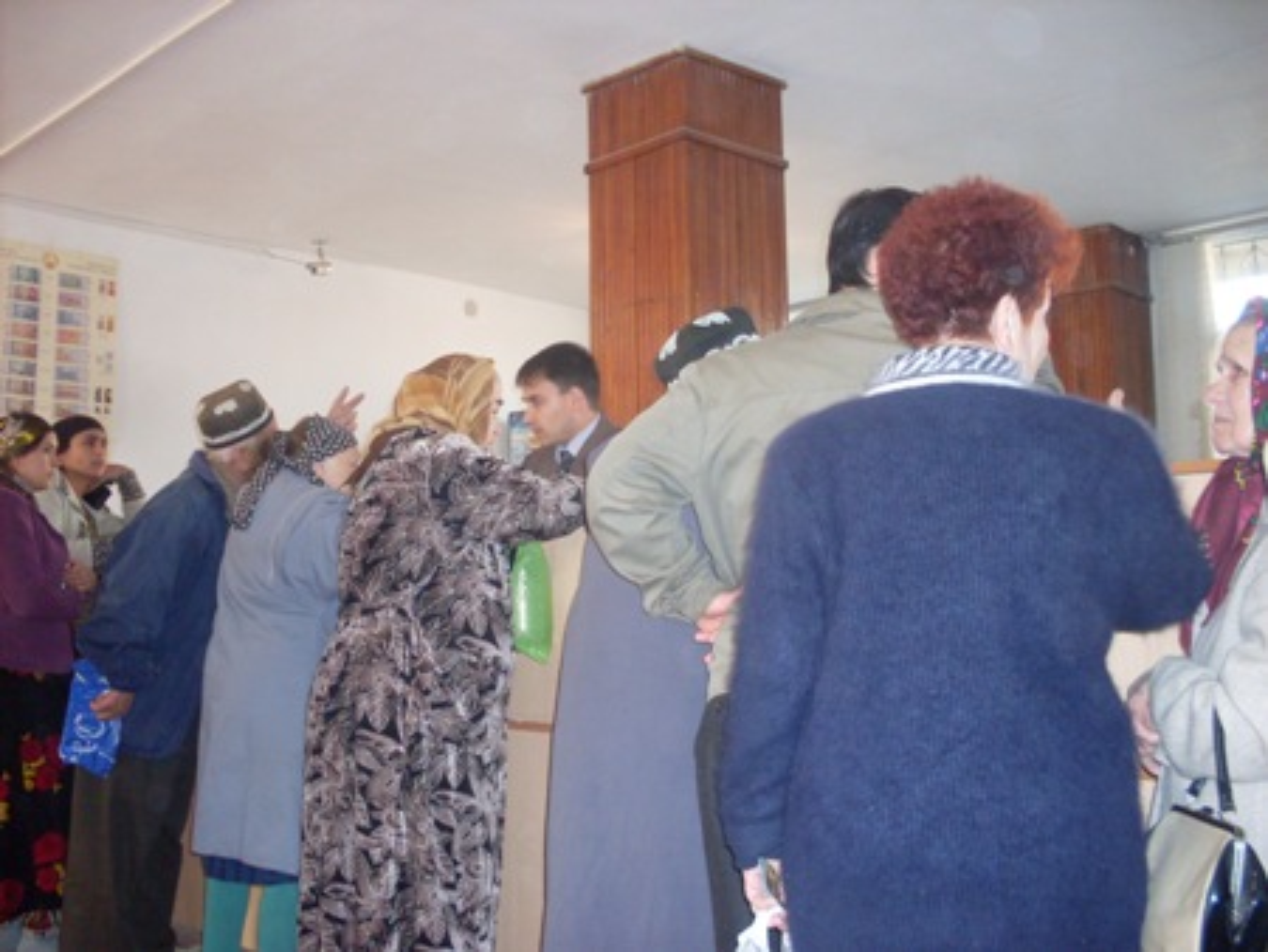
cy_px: 476
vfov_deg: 37.8
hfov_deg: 49.0
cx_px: 634
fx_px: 1393
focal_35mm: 38
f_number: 2.8
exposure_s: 1/45
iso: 240
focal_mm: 6.3
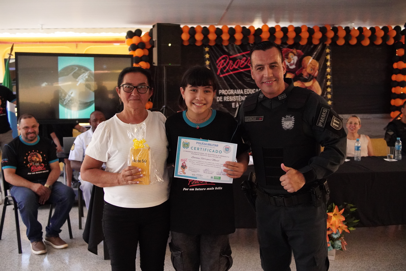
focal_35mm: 34
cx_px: 203
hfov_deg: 55.1
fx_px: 389
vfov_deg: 38.4
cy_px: 136
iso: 6400
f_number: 2.5
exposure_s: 1/4000
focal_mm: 23
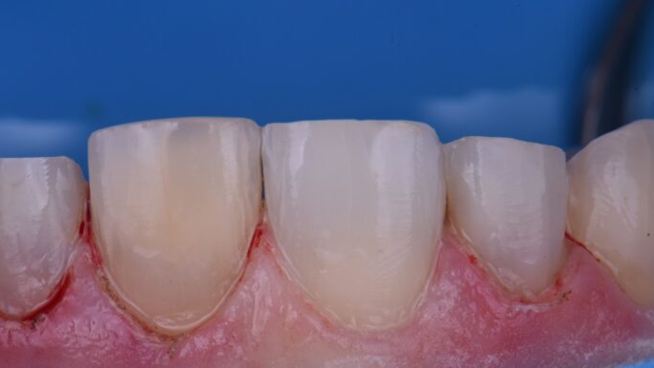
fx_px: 2845
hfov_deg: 13.1
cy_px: 182
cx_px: 307
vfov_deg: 7.4
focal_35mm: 164
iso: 200
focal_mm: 105
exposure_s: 1/200
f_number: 32
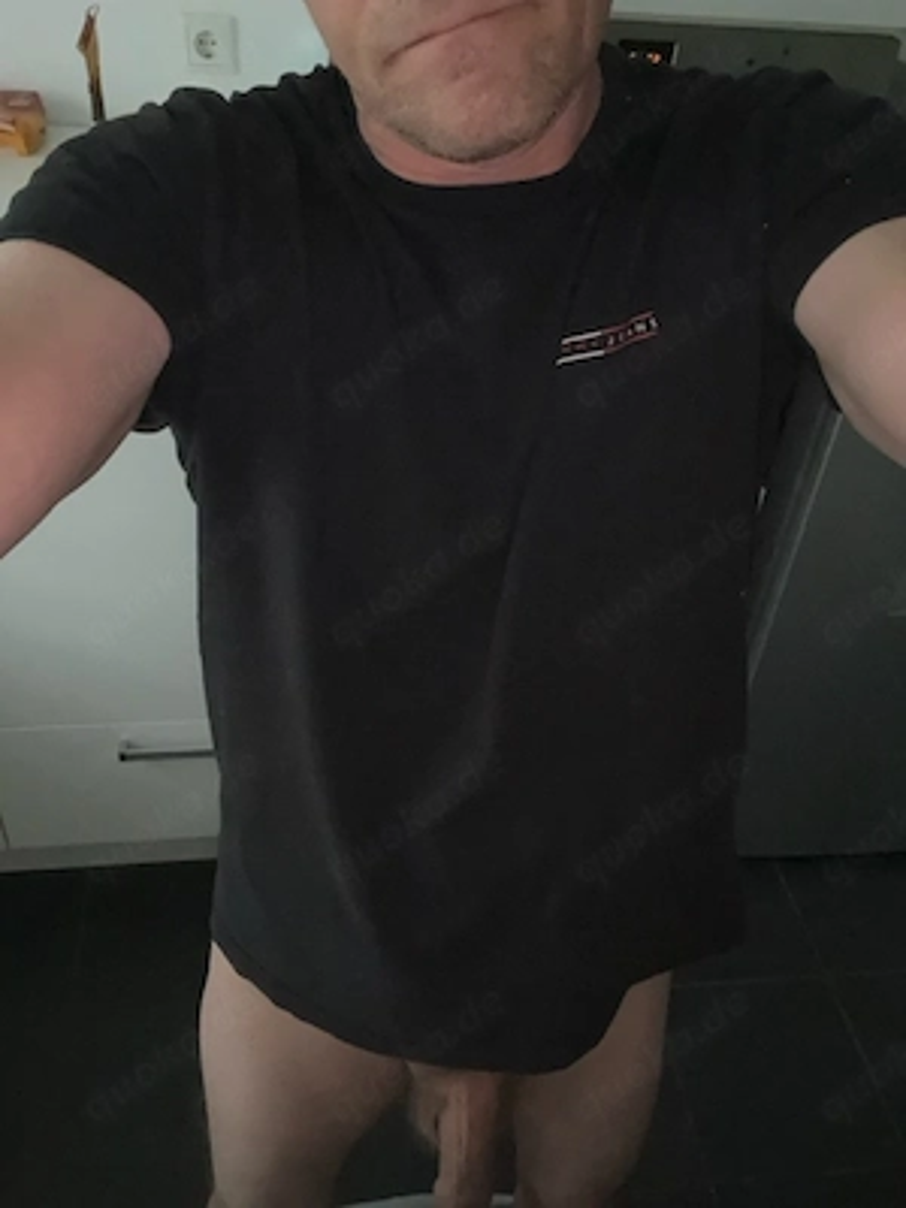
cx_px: 453
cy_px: 604
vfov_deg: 60.0
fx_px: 1047
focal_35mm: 30
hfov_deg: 46.8
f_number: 2.2
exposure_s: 1/16
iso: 800
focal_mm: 2.71
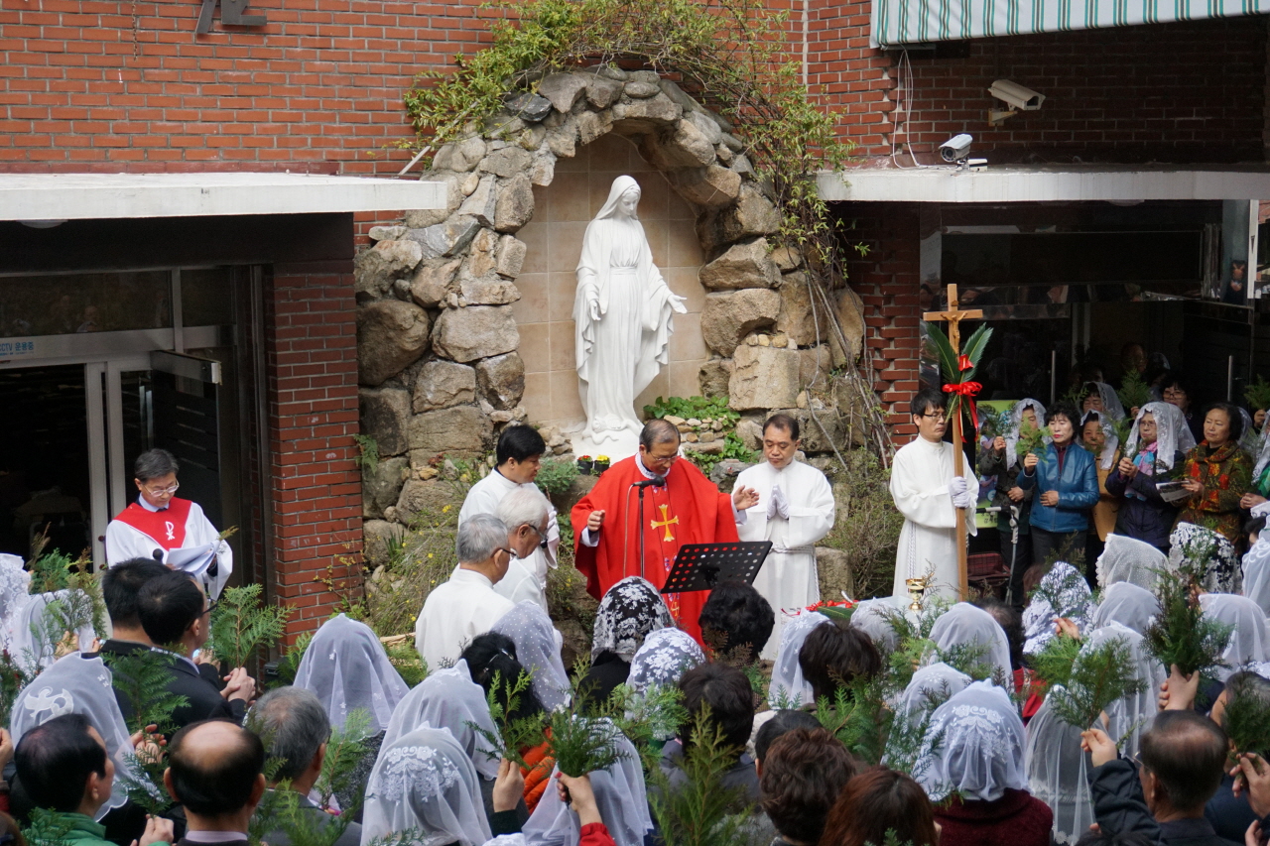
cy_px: 423
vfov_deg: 26.5
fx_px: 1799
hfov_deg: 38.9
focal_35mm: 51
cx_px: 635
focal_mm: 34
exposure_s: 1/2000
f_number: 5
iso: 800
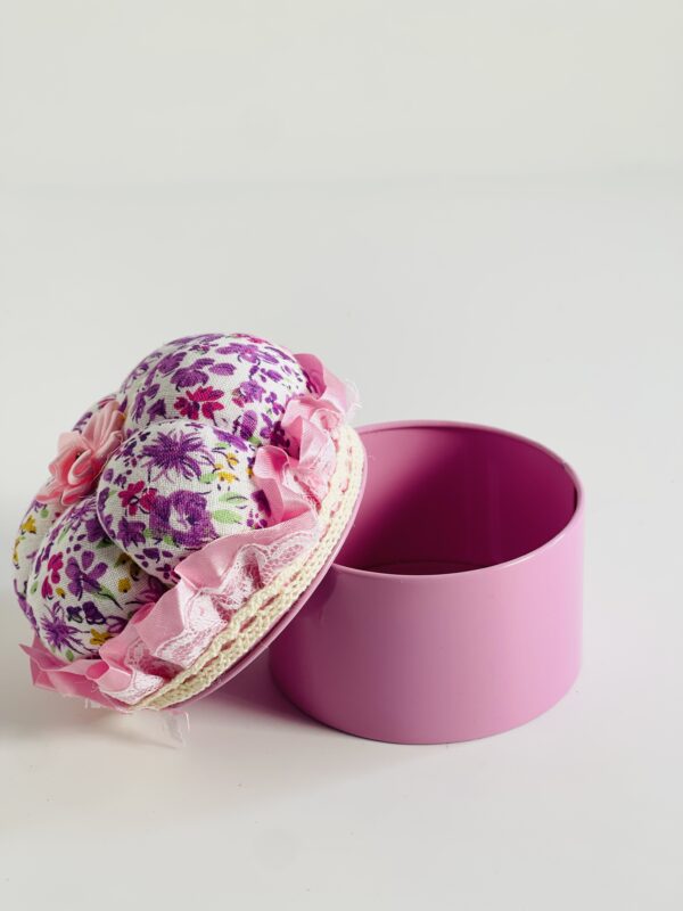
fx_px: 1684
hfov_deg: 22.9
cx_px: 342
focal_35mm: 64
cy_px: 456
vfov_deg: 30.3
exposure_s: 1/121
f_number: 2.2
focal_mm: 7.5
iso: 20
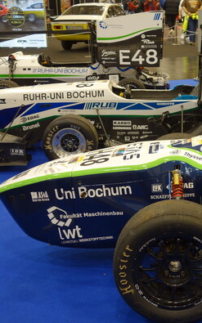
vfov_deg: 33.0
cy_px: 163
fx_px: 546
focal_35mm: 62
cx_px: 179
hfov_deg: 20.6
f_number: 2.8
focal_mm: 14.75
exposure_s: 1/50
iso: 200
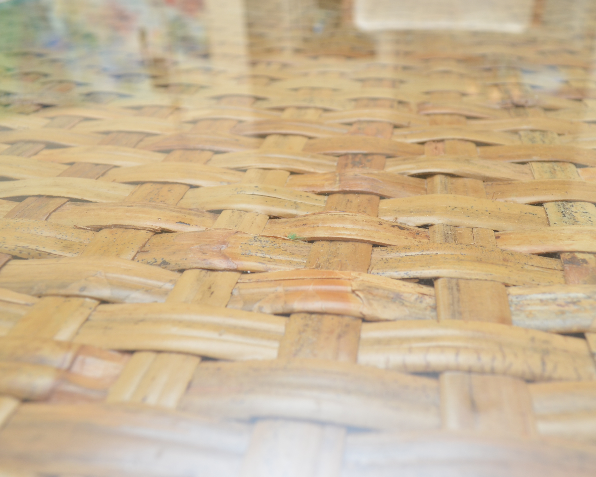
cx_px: 349
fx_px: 600
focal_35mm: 34
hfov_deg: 52.6
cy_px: 239
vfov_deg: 43.4
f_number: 6.7
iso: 250
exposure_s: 1/125
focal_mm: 20
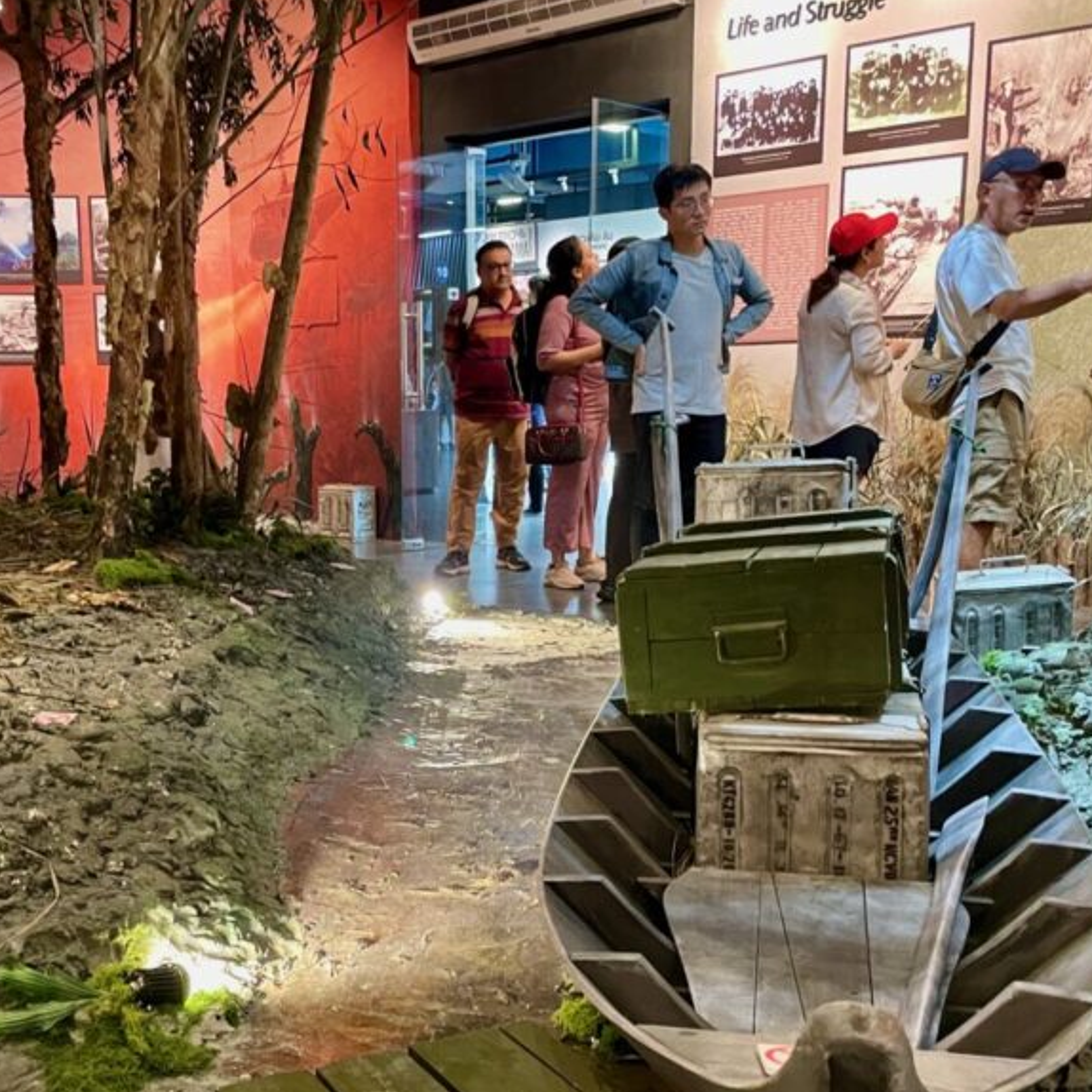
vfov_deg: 40.7
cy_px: 679
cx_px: 417
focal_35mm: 41
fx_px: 1463
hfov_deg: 40.7
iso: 400
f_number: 1.6
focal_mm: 4.2
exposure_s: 1/33
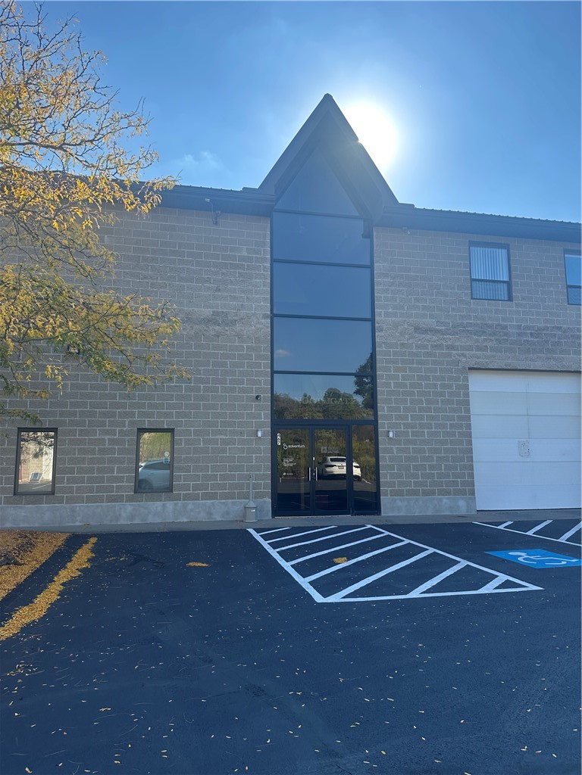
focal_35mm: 24
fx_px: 538
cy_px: 388
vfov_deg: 71.6
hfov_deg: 56.8
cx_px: 291
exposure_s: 1/1721
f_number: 1.78
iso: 80
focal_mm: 6.86
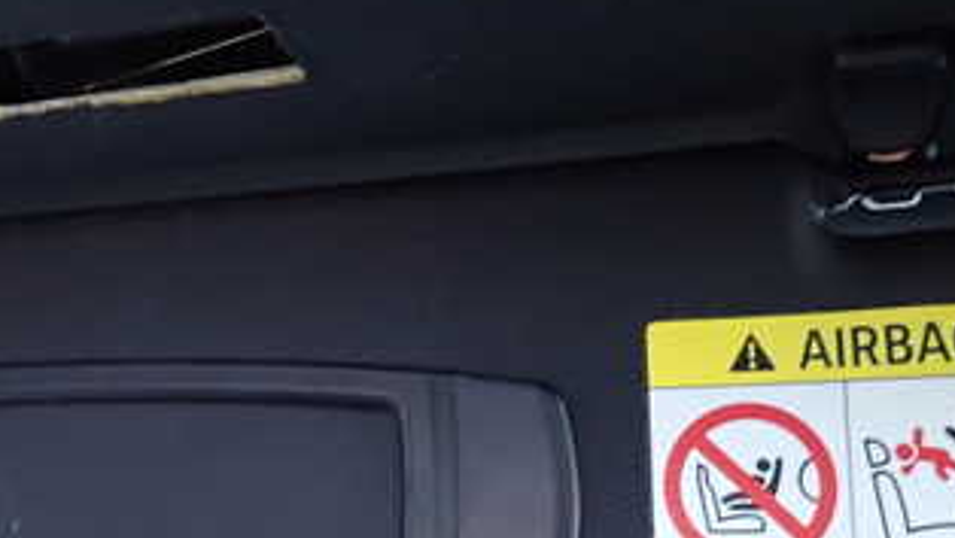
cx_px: 398
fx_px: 1317
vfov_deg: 23.0
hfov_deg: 39.7
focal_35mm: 52
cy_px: 350
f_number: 2
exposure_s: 1/15
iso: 800
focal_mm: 4.5
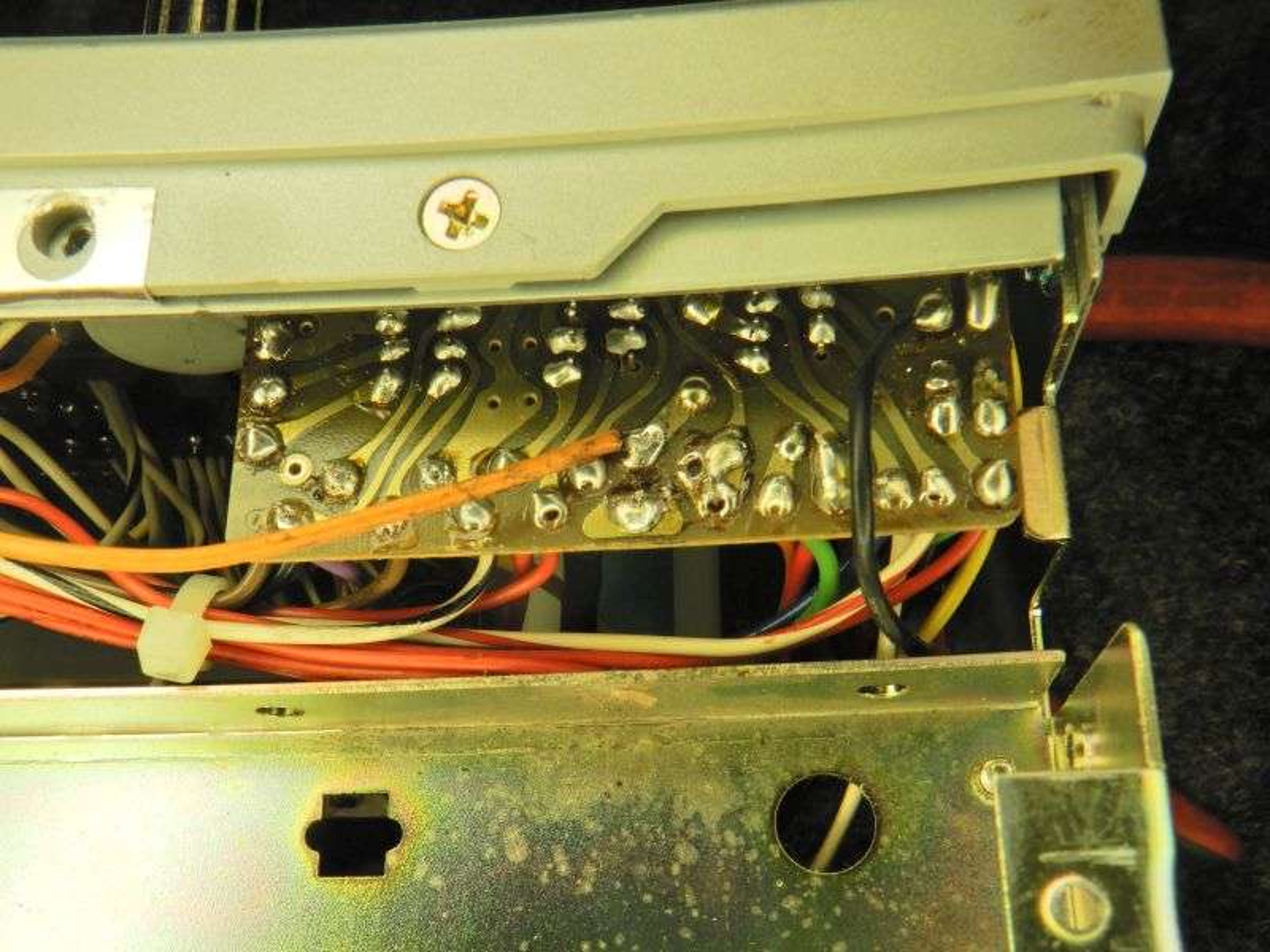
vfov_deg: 37.7
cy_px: 476
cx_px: 635
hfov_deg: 49.0
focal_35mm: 38
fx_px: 1394
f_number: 8
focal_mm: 6.8
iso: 80
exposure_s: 1/40
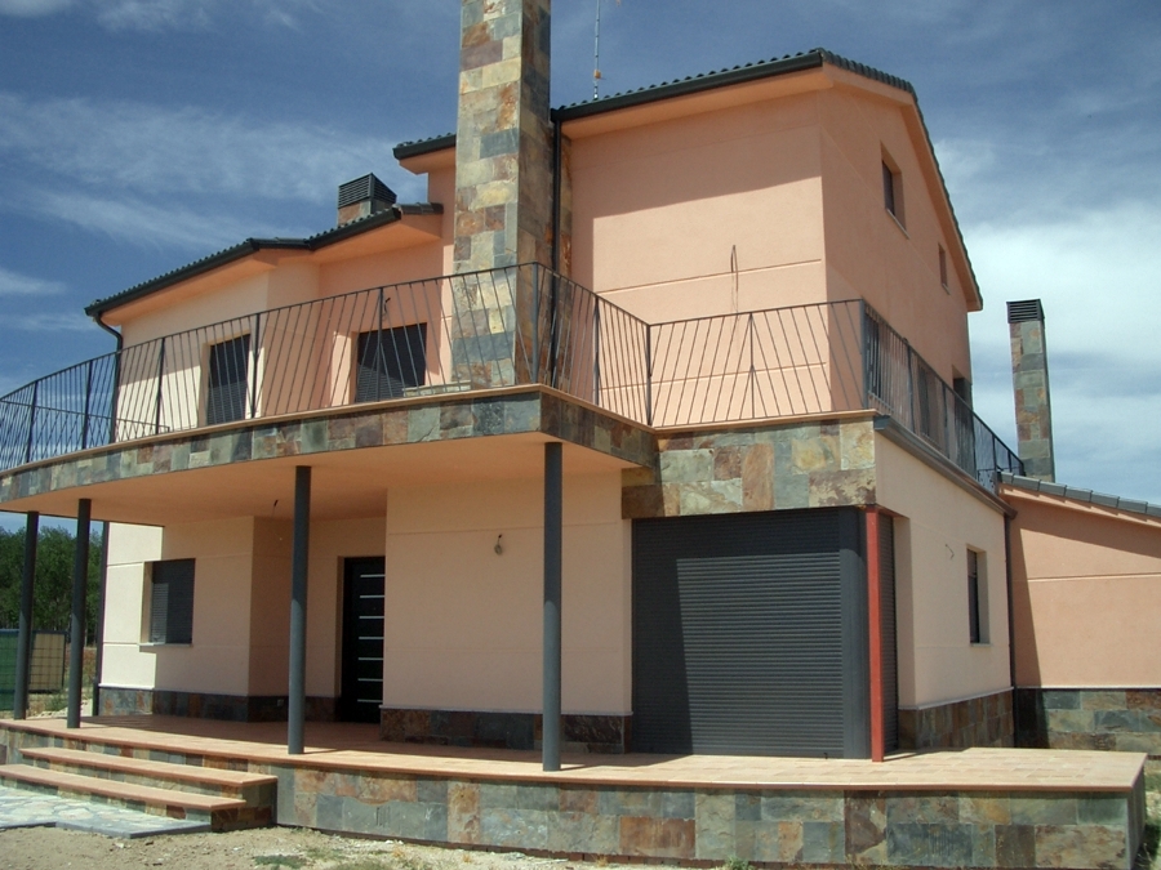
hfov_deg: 52.6
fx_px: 1174
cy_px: 435
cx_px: 580
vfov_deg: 40.7
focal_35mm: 35
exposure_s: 1/640
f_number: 4.3
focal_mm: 5.8
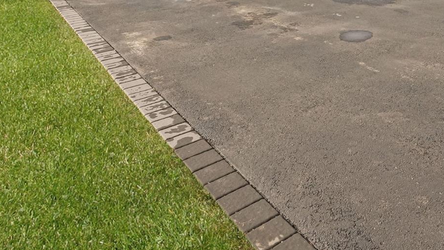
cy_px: -81
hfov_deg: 58.7
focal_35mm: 33
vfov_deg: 28.6
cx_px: 278
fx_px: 389
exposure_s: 1/800
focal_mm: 14
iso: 100
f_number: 5.6
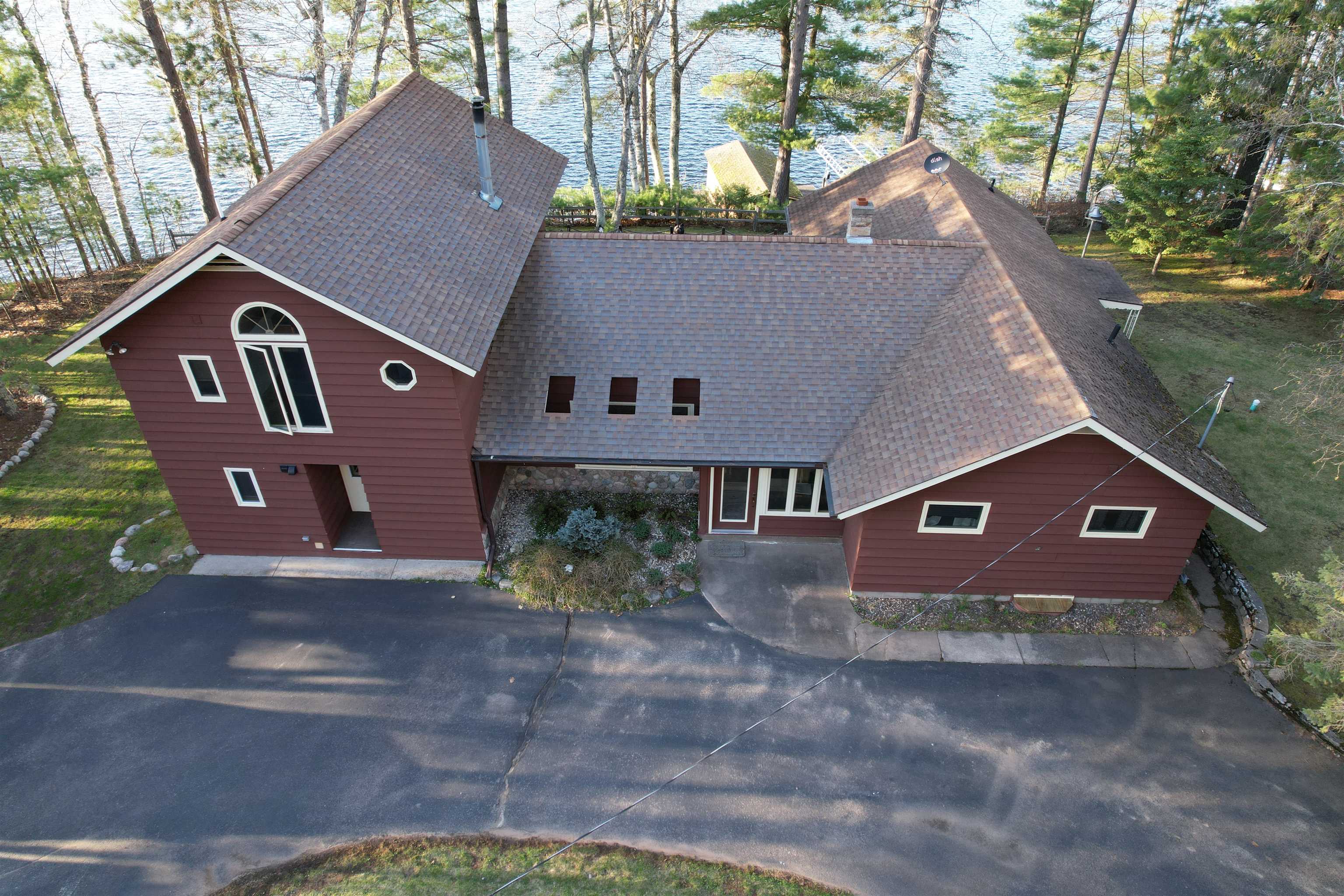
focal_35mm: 22
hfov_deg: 78.6
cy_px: 448
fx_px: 821
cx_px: 672
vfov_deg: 57.2
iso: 150
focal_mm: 8.38
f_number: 2.8
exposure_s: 1/90
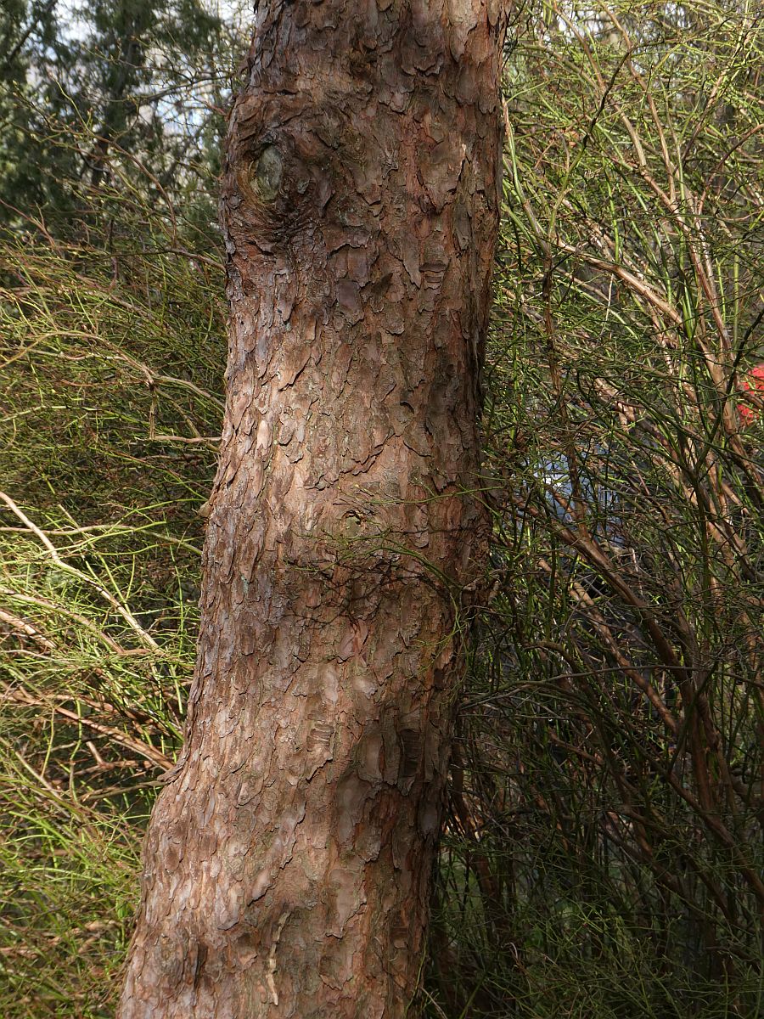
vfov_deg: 26.3
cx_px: 382
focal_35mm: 74
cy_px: 510
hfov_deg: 19.9
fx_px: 2178
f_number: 4.6
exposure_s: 1/125
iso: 80
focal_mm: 13.2
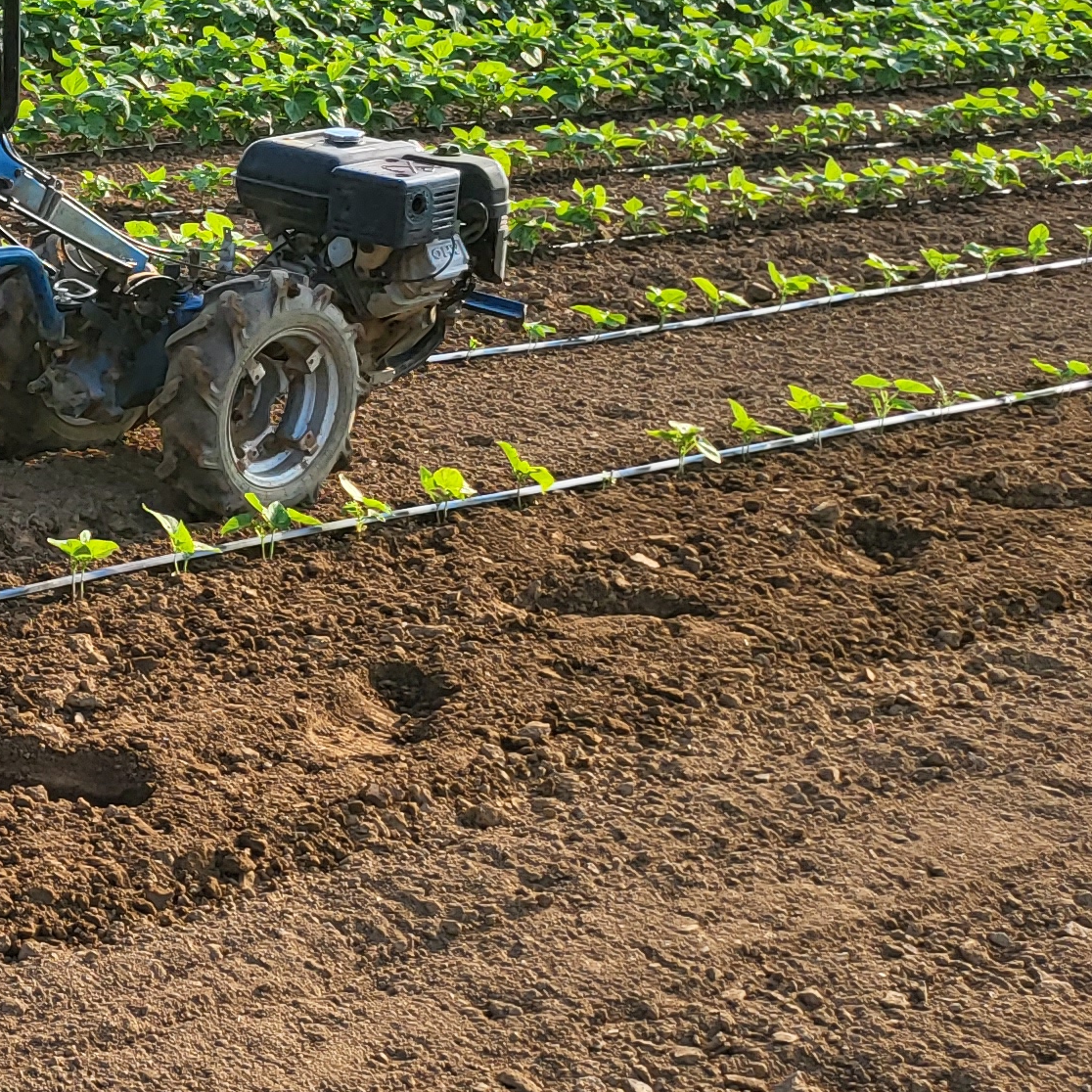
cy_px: 341
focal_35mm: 76
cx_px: -497
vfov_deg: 22.6
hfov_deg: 20.0
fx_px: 2712
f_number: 1.8
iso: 40
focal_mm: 5
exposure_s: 1/1509
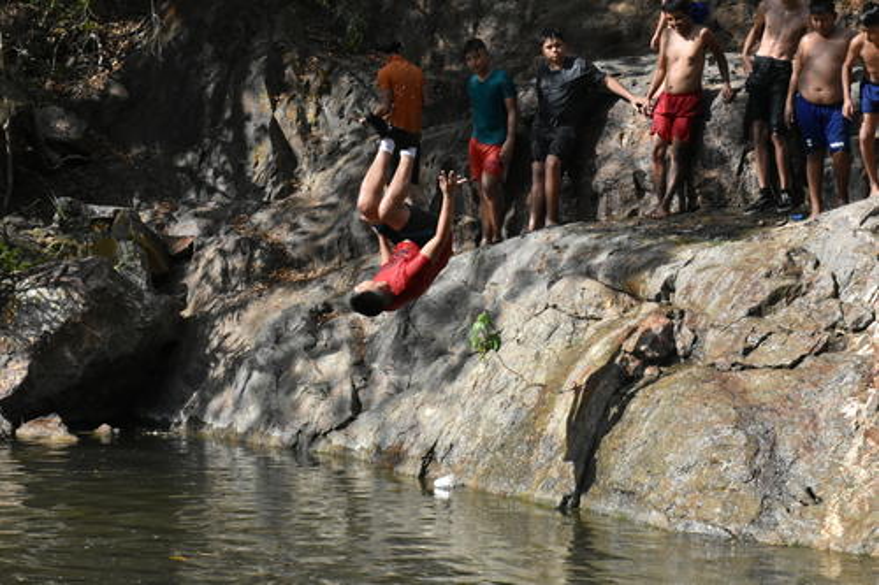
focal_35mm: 90
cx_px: 440
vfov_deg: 15.2
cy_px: 292
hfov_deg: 22.6
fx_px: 2197
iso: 3200
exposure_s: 1/1250
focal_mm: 60
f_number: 18
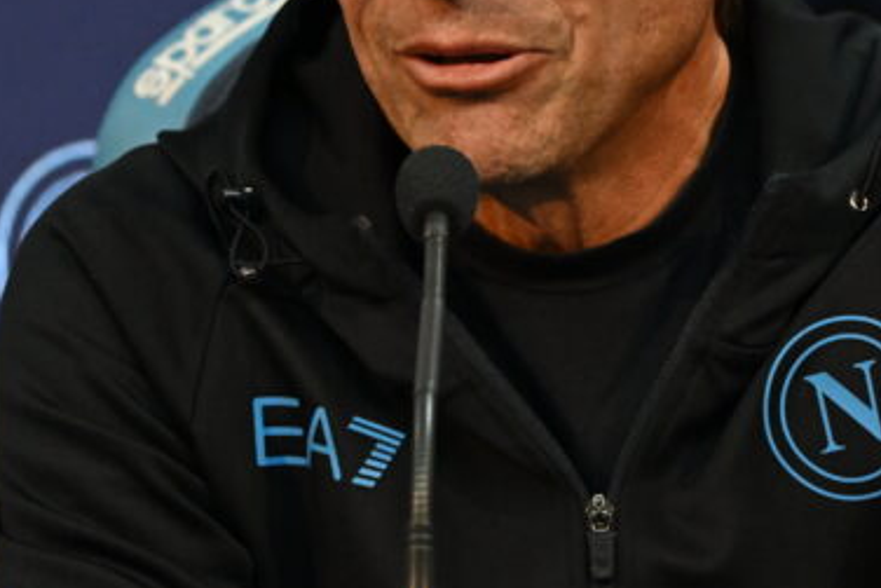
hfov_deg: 4.2
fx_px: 11995
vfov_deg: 2.8
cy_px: 130
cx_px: 771
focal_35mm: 490
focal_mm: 180
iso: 3200
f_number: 6.3
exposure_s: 1/160
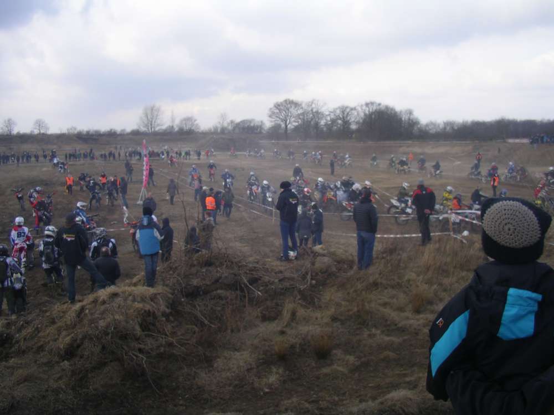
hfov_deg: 50.1
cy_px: 208
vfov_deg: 38.7
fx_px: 592
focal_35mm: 37
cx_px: 277
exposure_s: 1/400
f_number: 2.8
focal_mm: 5.7
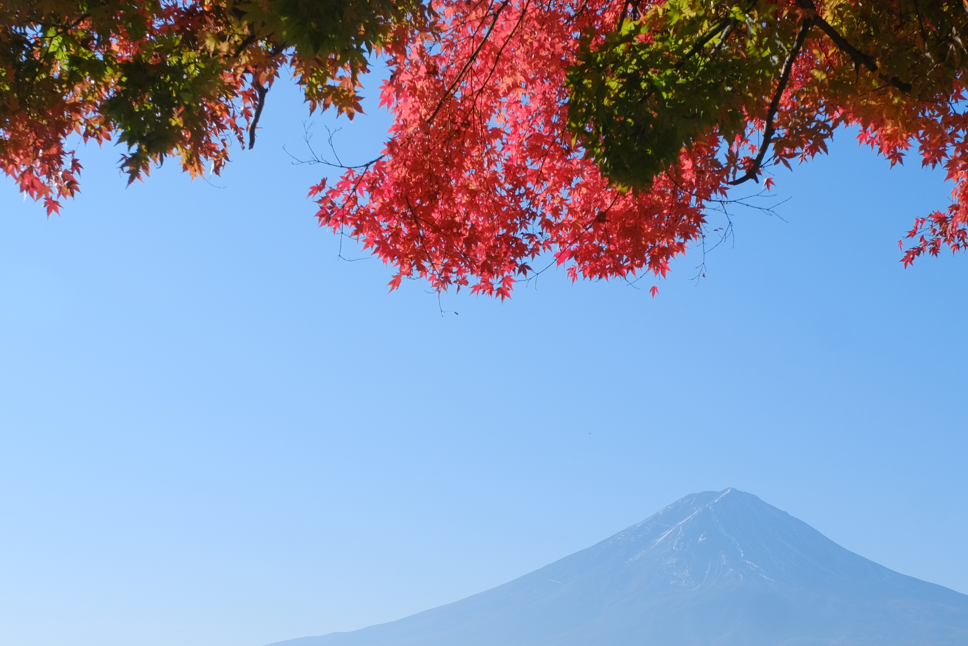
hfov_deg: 35.6
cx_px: 513
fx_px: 1506
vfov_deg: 23.9
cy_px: 500
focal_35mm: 56
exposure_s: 1/2000
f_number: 7.1
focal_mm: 22
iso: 800
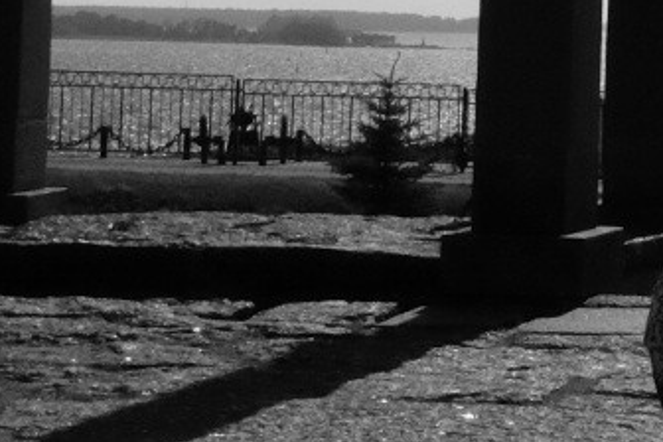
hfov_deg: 10.5
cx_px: 1170
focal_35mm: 185
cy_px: -371
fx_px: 3407
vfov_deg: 7.2
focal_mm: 23
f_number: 16
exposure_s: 1/4000
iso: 3200
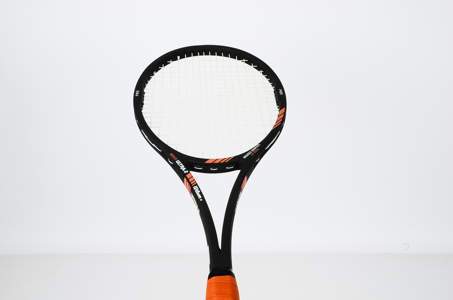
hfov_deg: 46.5
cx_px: 226
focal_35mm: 42
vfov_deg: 31.8
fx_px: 527
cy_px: 150
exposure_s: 1/160
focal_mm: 28
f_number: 16
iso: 100
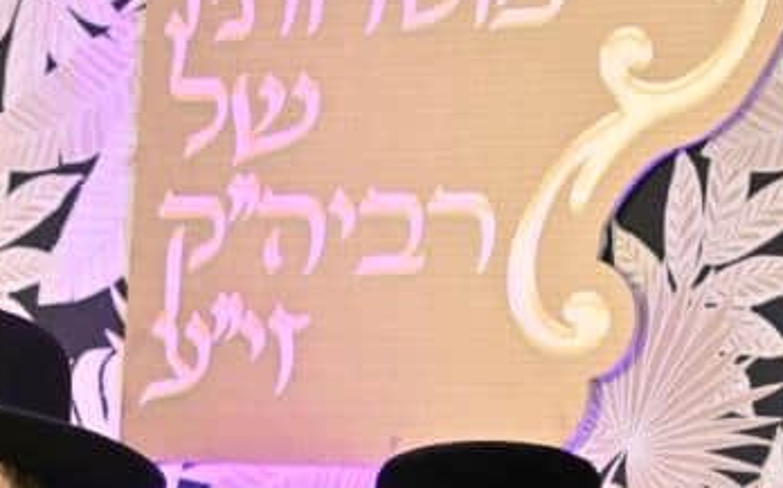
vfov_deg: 5.3
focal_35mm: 246
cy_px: 575
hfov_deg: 8.5
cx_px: -88
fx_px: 5246
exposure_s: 1/100
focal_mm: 82
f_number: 4
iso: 320
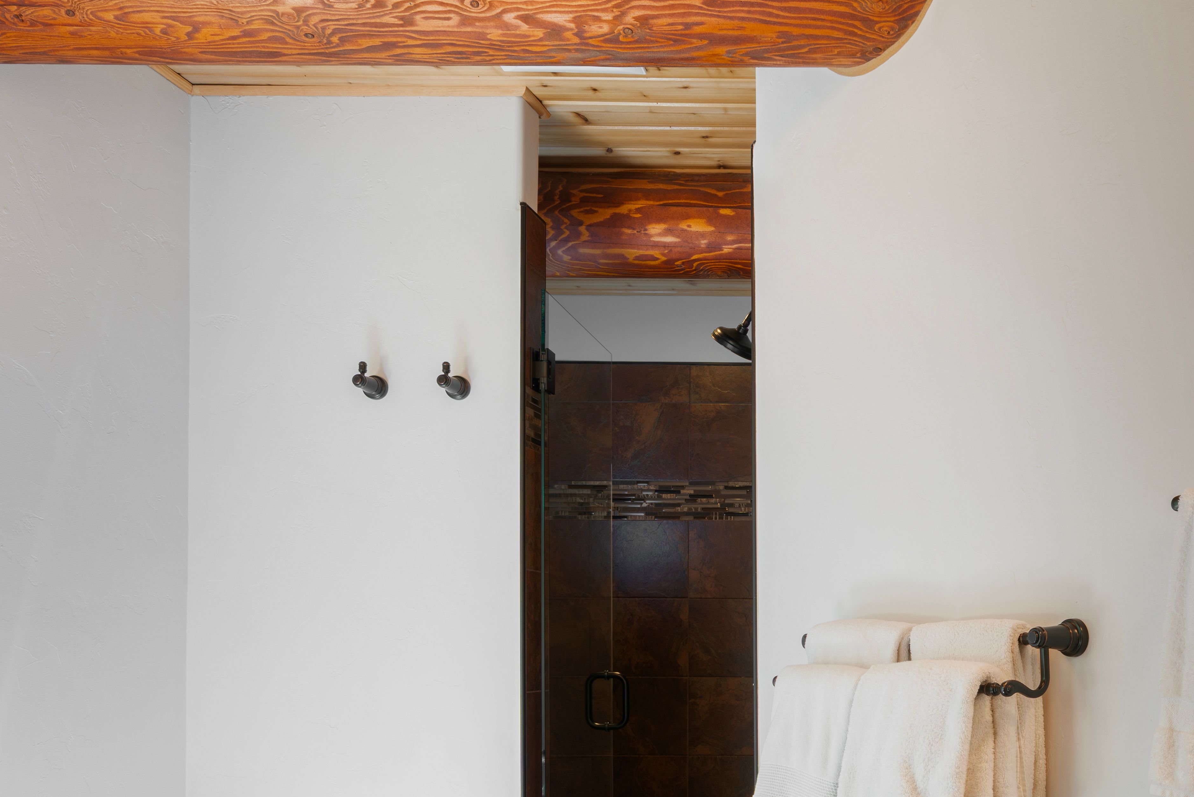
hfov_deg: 51.6
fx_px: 1128
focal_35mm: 34
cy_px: 652
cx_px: 987
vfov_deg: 37.3
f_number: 11
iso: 100
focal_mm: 16
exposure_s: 1/1.25
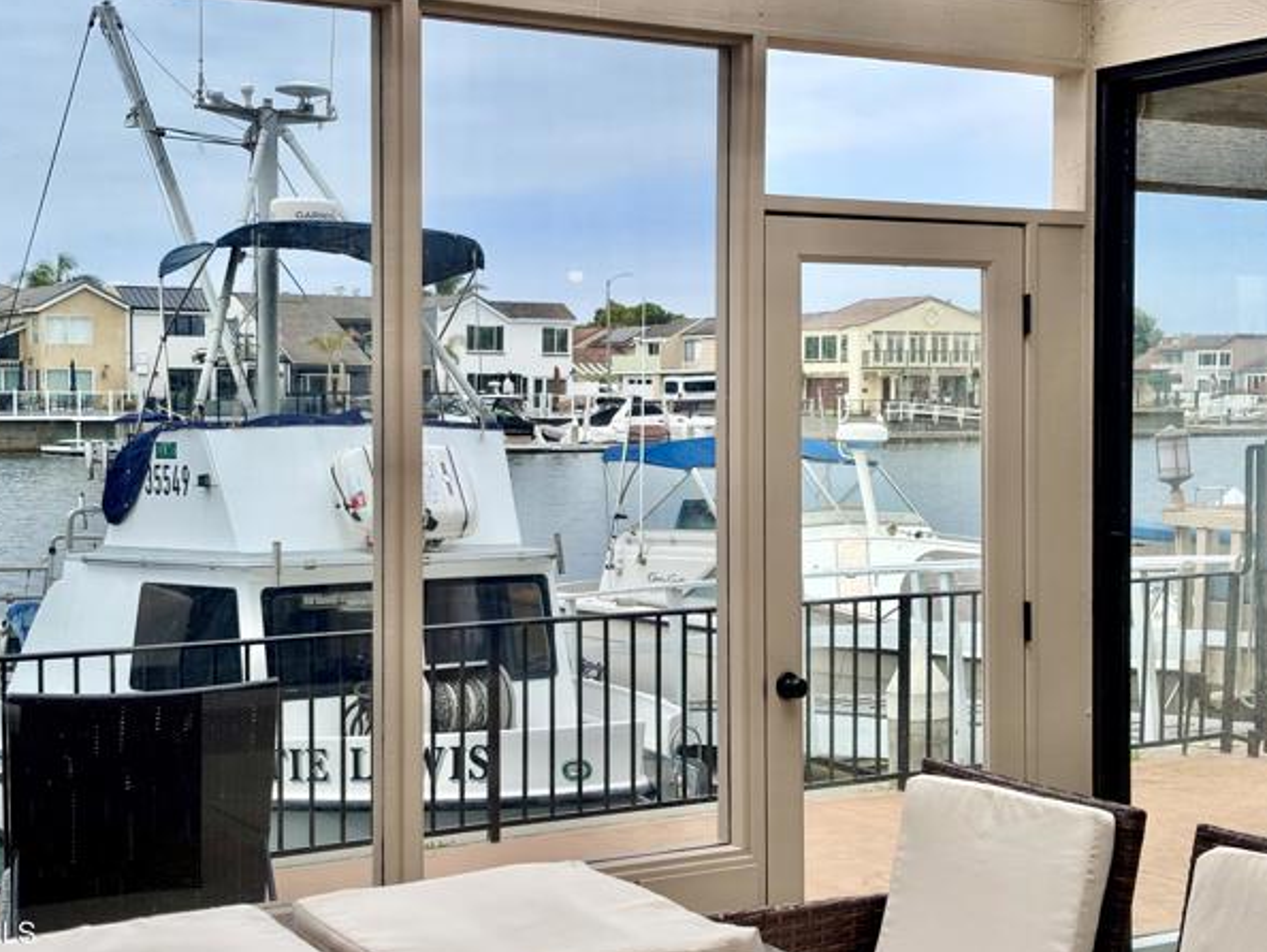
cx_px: 616
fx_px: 2051
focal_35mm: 56
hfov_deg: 34.3
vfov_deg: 26.1
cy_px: 467
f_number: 1.6
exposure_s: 1/2062
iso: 32
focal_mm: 5.96
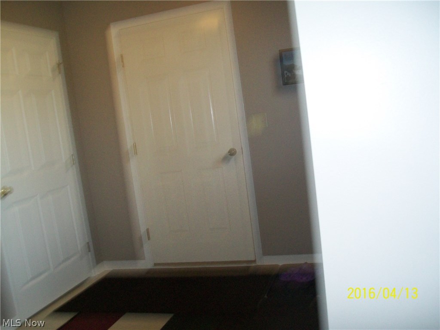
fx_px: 458
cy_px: 165
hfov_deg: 51.4
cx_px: 220
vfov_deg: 39.7
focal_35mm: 36
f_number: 2.7
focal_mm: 6
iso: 160
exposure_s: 1/60
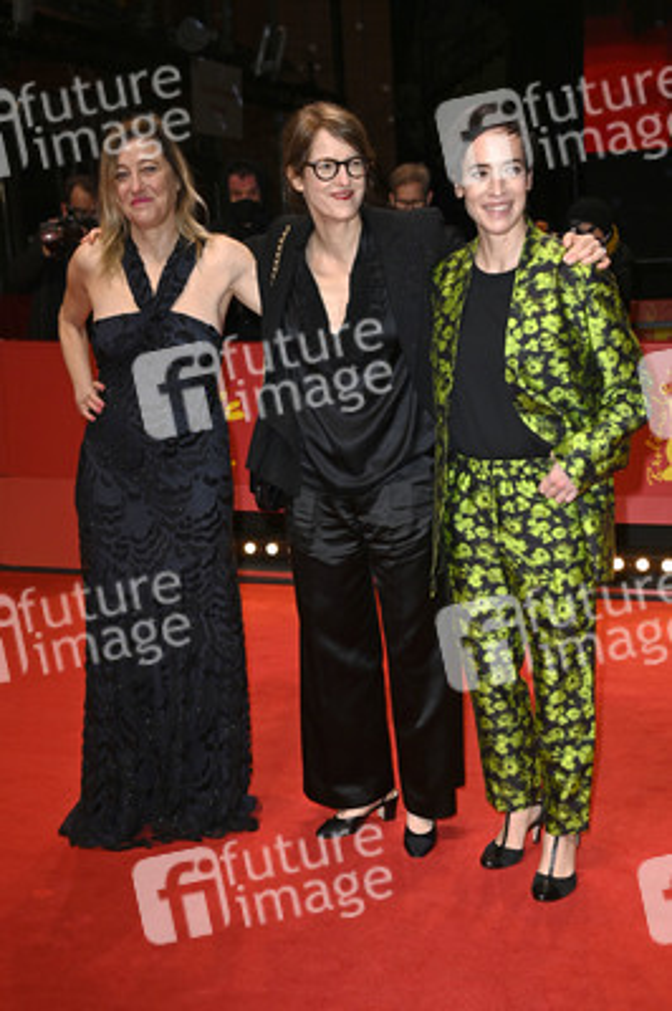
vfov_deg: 44.5
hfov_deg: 30.5
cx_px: 336
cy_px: 506
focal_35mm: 44
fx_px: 1234
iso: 500
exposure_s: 1/160
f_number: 5.6
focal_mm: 44
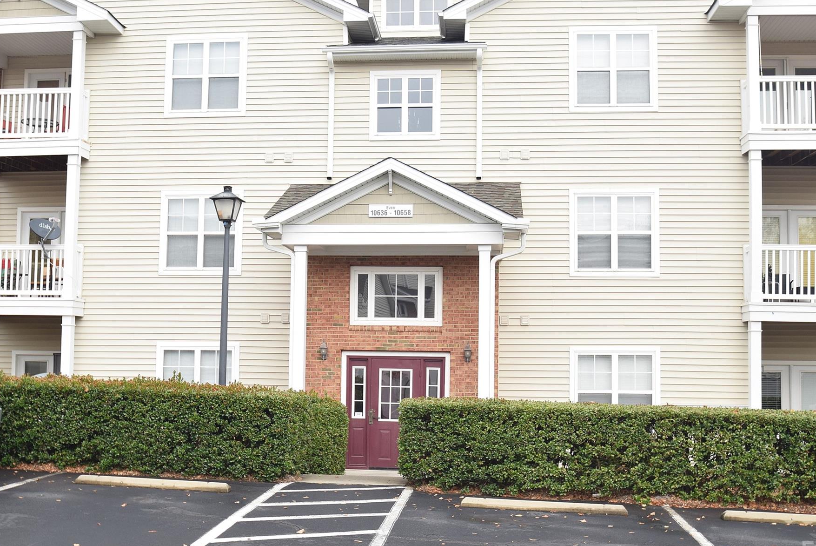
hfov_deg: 46.4
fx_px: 953
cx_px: 402
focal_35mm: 42
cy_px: 273
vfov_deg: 31.9
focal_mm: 24
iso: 400
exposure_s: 1/250
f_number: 8
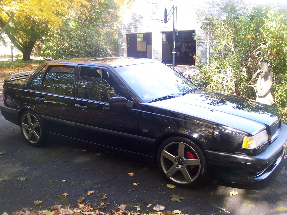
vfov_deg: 38.7
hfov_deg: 50.1
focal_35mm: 37
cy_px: 108
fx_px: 307
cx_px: 144
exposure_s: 1/60
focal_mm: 5.6
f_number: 2.8
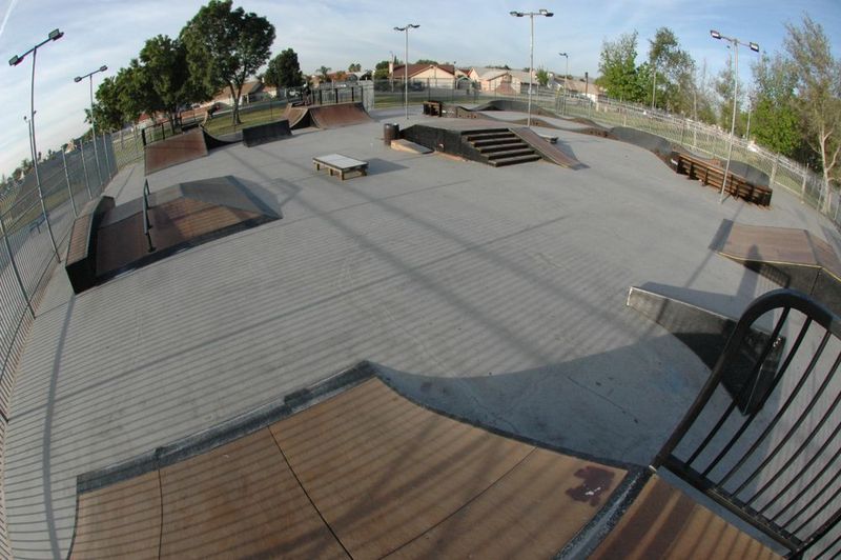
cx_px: 420
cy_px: 280
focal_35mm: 16
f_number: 11
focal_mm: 10.5
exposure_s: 1/500
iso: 800
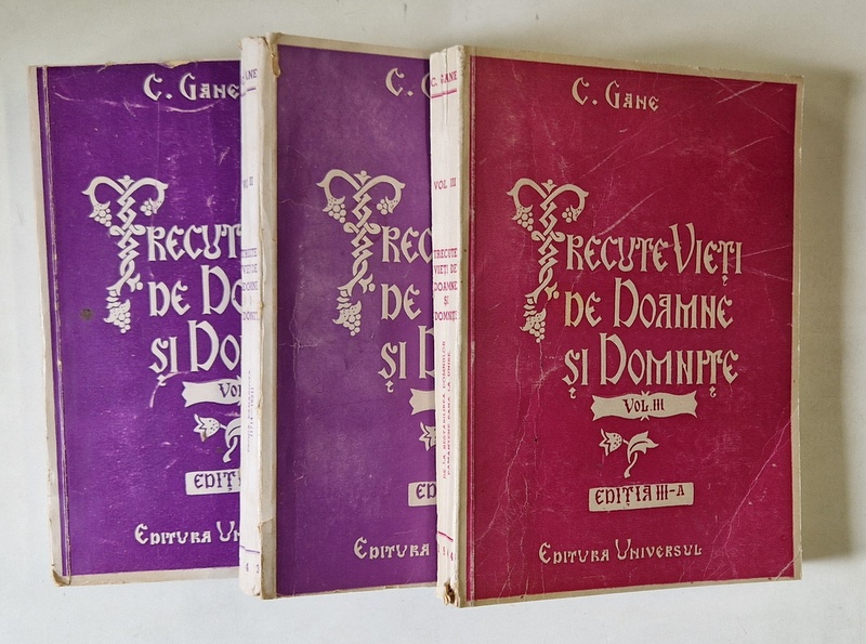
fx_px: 574
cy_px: 322
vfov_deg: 58.6
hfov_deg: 74.1
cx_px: 433
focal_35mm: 23
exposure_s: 1/100
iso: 64
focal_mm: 5.4
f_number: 1.8
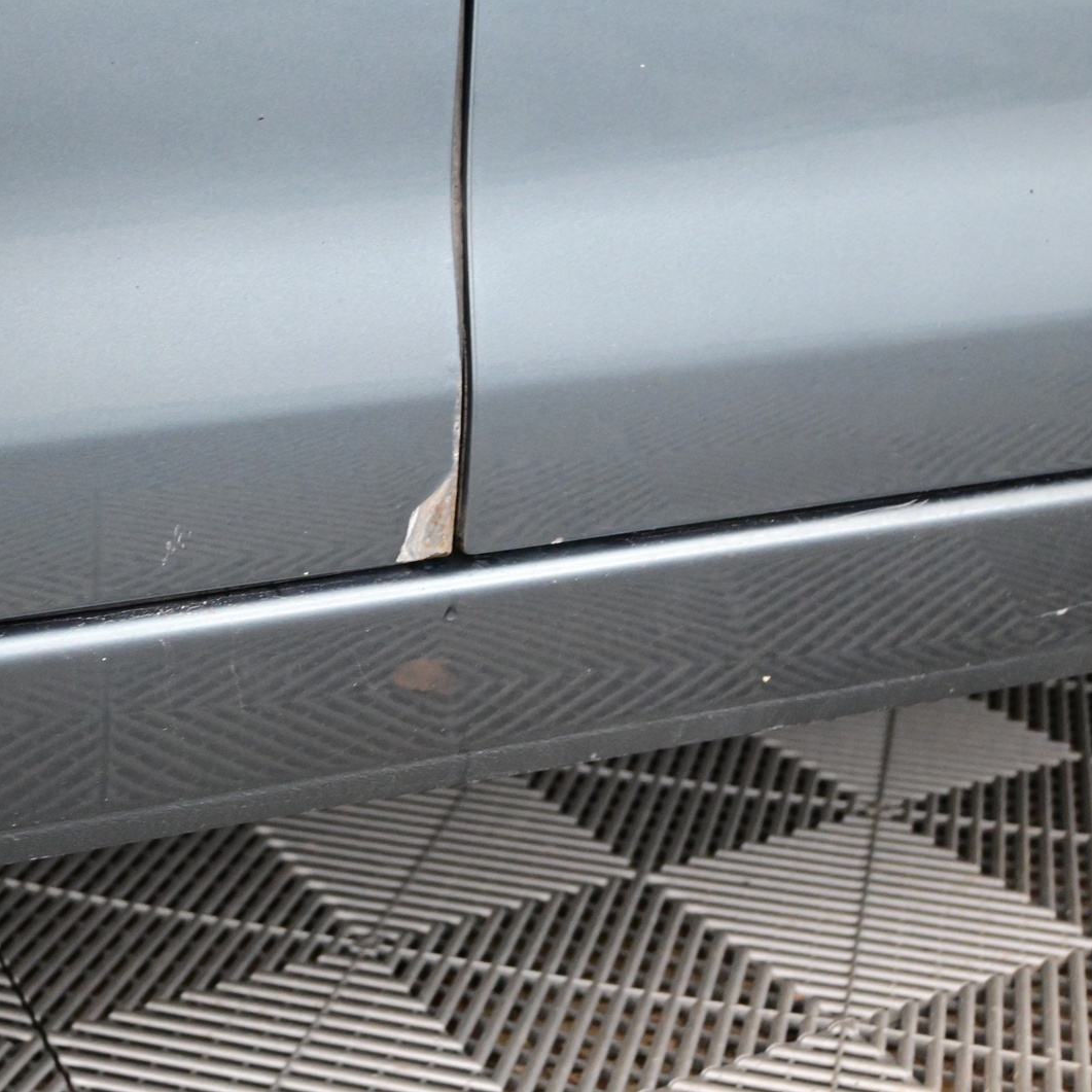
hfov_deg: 34.7
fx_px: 1736
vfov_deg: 34.9
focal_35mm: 49
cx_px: 403
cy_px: 537
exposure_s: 1/40
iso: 4000
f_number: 4.2
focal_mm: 25
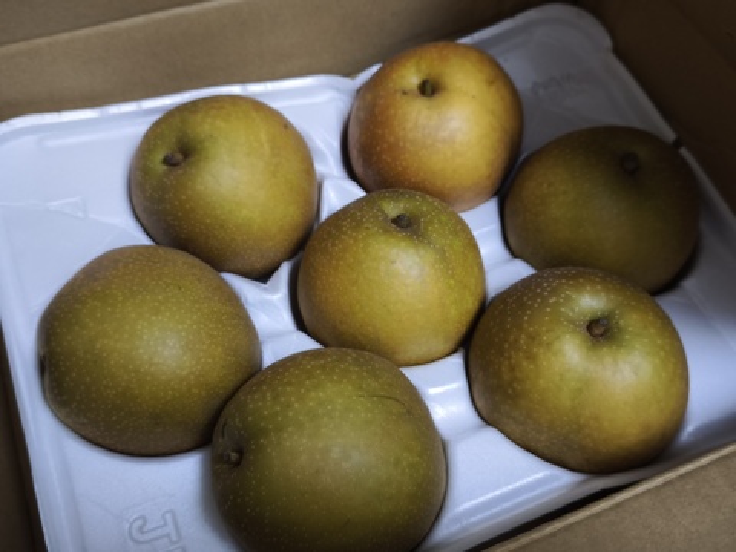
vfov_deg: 40.7
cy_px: 276
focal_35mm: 35
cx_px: 368
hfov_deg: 52.6
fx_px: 744
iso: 640
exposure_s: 1/60
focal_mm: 6.57
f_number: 1.6
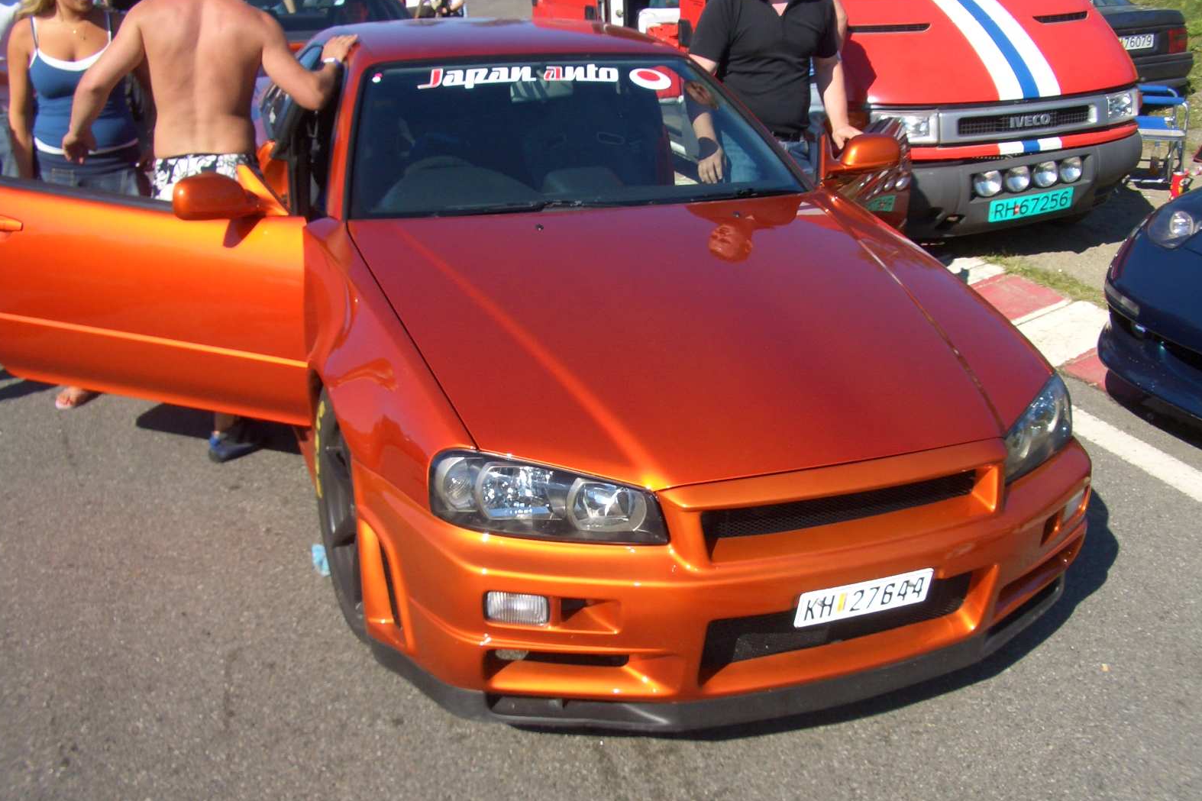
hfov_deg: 51.9
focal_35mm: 37
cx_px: 605
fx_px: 1235
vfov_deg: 35.9
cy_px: 412
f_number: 4.3
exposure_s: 1/320
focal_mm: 5.8
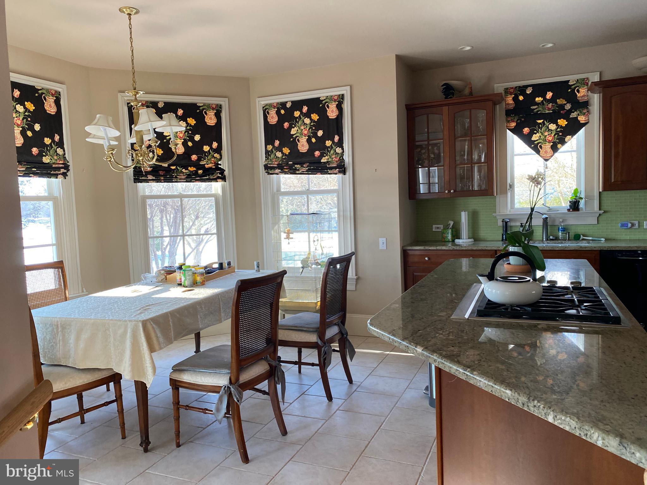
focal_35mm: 26
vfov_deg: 53.1
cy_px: 242
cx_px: 324
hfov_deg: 67.3
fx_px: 486
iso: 100
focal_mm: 4.25
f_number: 1.8
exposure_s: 1/121
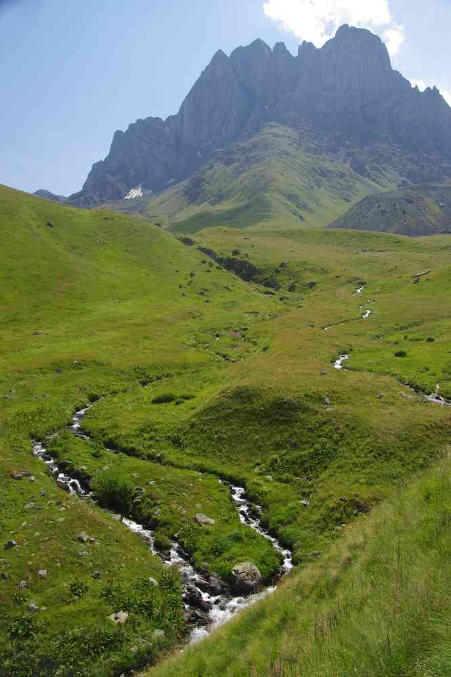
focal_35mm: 35
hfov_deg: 38.2
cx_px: 226
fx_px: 651
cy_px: 338
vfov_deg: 54.9
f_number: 11
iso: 200
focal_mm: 23.1
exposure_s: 1/60
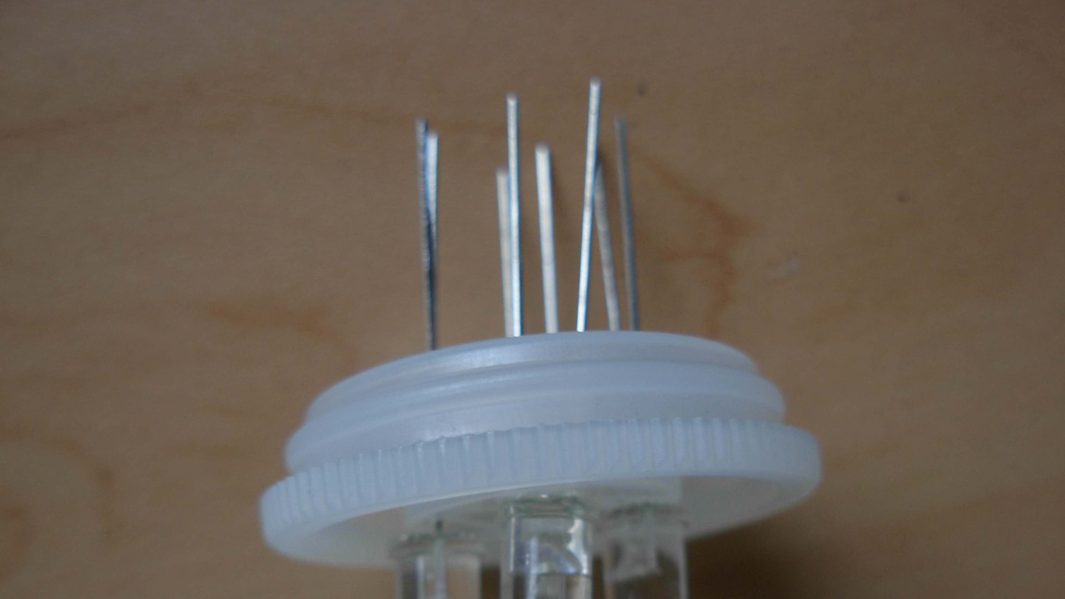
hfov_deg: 48.4
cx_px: 535
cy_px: 394
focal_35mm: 42
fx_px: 1186
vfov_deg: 28.2
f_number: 2.9
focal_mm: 6.3
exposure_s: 1/78.3
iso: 79
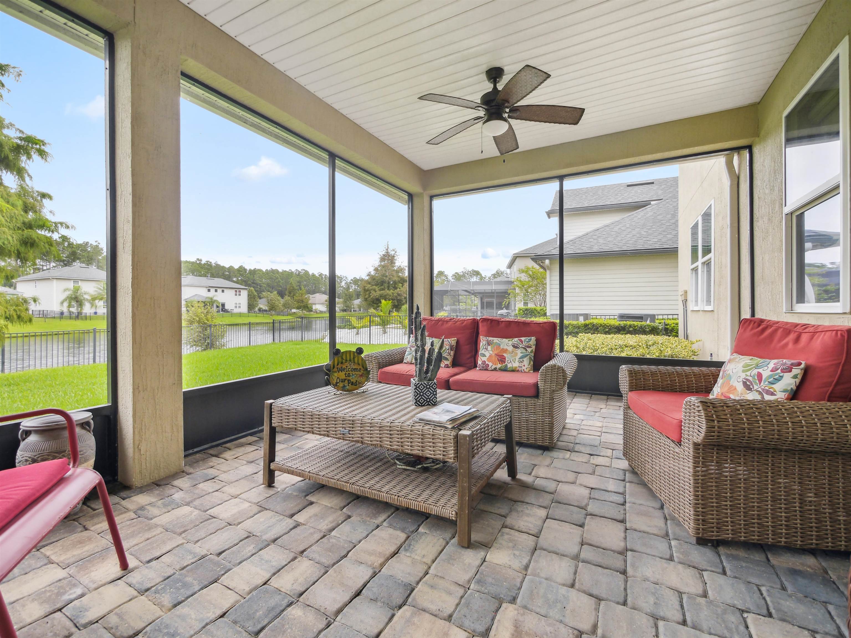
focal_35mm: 14
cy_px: 319
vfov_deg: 85.7
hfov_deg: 102.1
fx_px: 344
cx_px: 426
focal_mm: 7
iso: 400
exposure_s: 1/125
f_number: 4
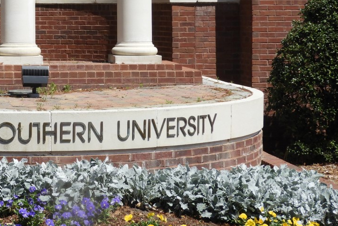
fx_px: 1080
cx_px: 19
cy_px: -6
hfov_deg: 17.5
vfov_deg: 11.8
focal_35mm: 115
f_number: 4
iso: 100
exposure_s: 1/1000
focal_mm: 9.9
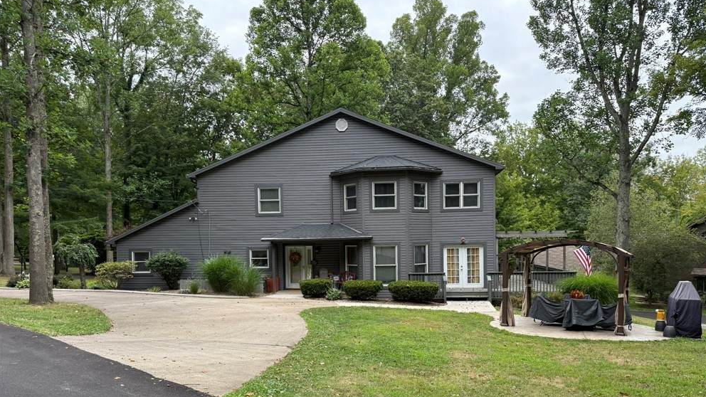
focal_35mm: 27
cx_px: 362
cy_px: 252
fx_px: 505
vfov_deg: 42.5
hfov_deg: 69.8
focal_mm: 6.76
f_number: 1.78
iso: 100
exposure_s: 1/246
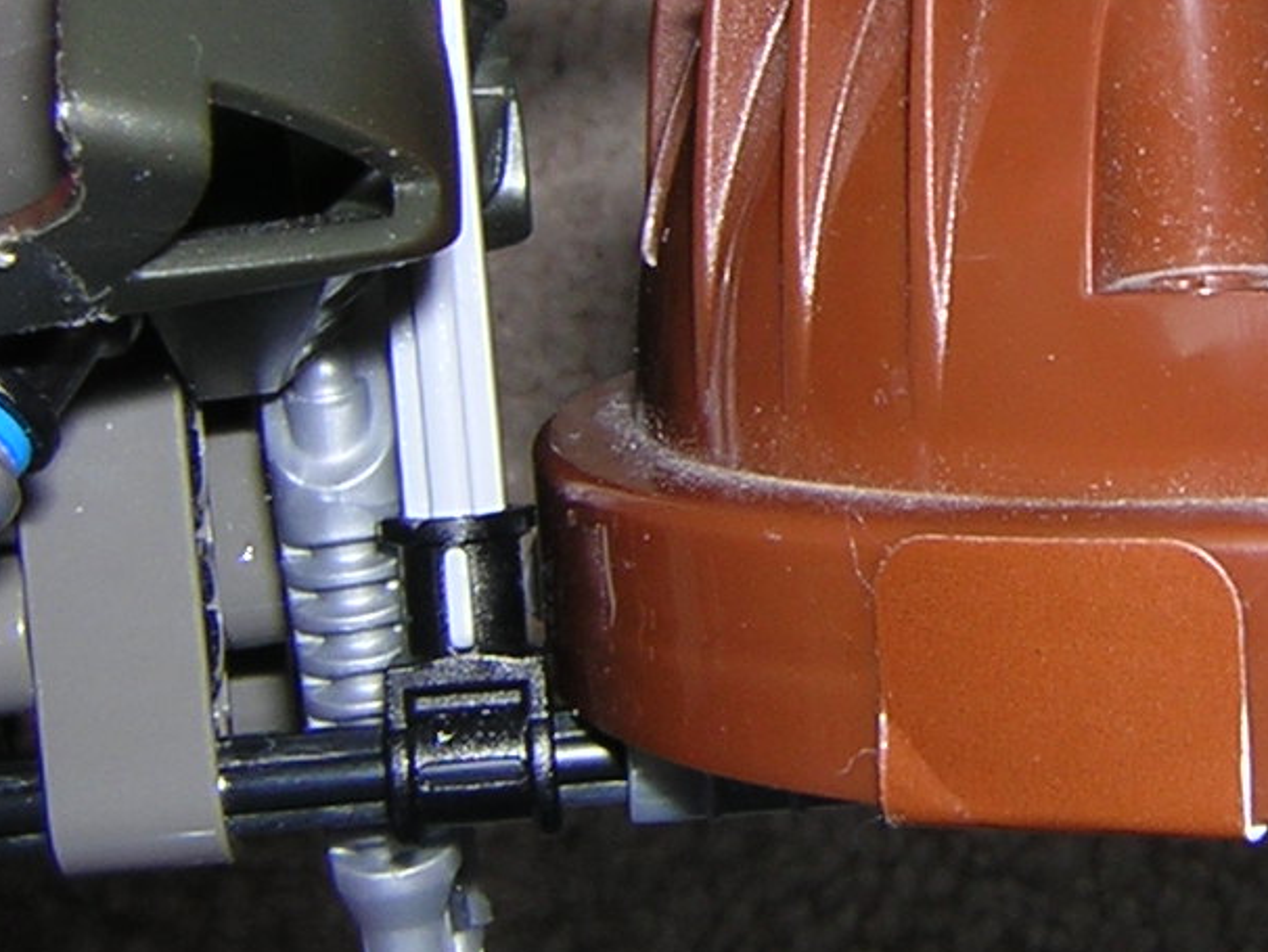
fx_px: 3481
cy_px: 195
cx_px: 1092
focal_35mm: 95
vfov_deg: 15.5
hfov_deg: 20.3
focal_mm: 4.7
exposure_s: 1/60.1
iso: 100
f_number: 5.2
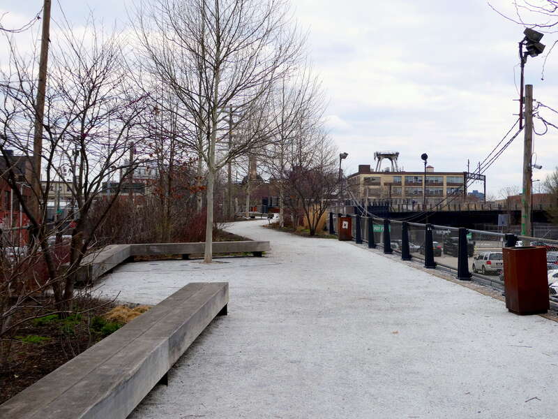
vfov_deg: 29.1
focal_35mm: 50
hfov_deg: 38.2
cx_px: 279
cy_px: 210
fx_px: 806
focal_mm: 9
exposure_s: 1/500
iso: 80
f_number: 4.1
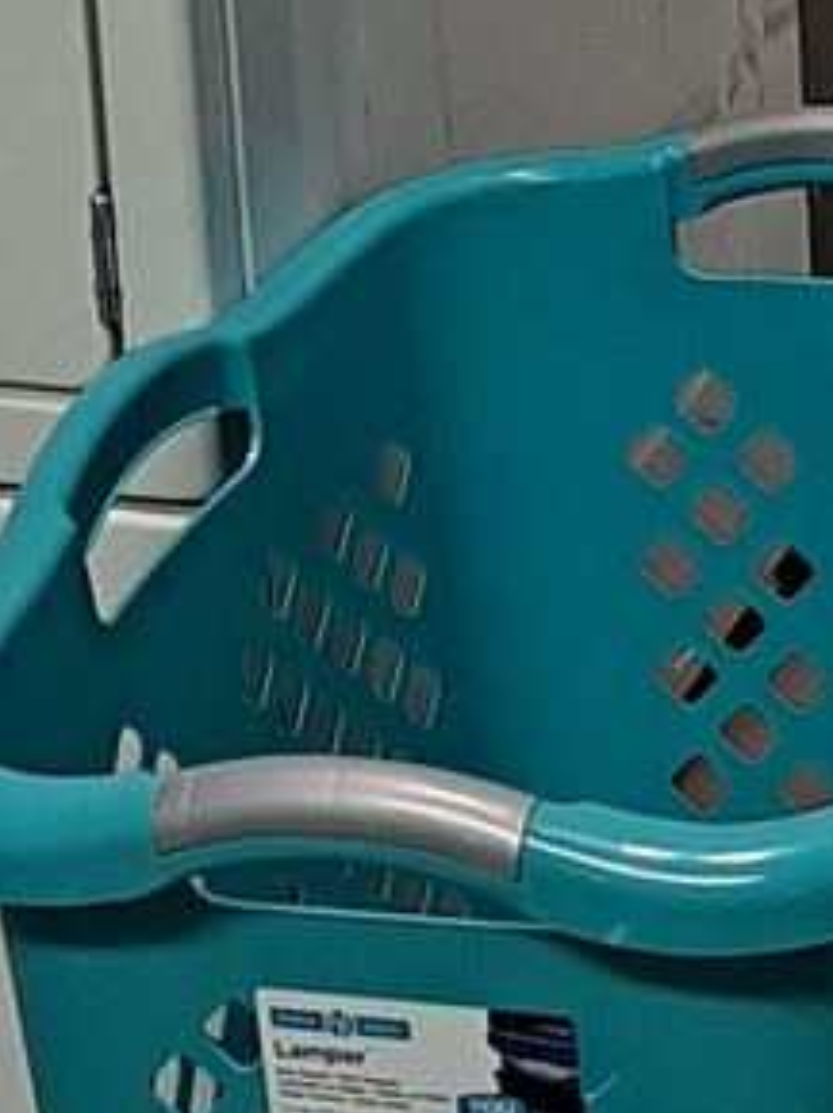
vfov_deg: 10.0
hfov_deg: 7.6
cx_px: 1225
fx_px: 6137
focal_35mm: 191
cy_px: -683
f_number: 1.8
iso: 125
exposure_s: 1/60
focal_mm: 5.23
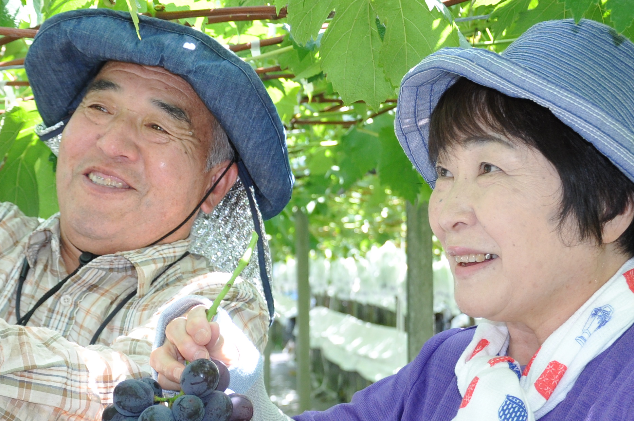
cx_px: 231
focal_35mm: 86
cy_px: 324
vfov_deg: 15.7
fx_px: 1515
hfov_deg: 23.6
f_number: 4
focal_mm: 25
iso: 400
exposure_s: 1/200
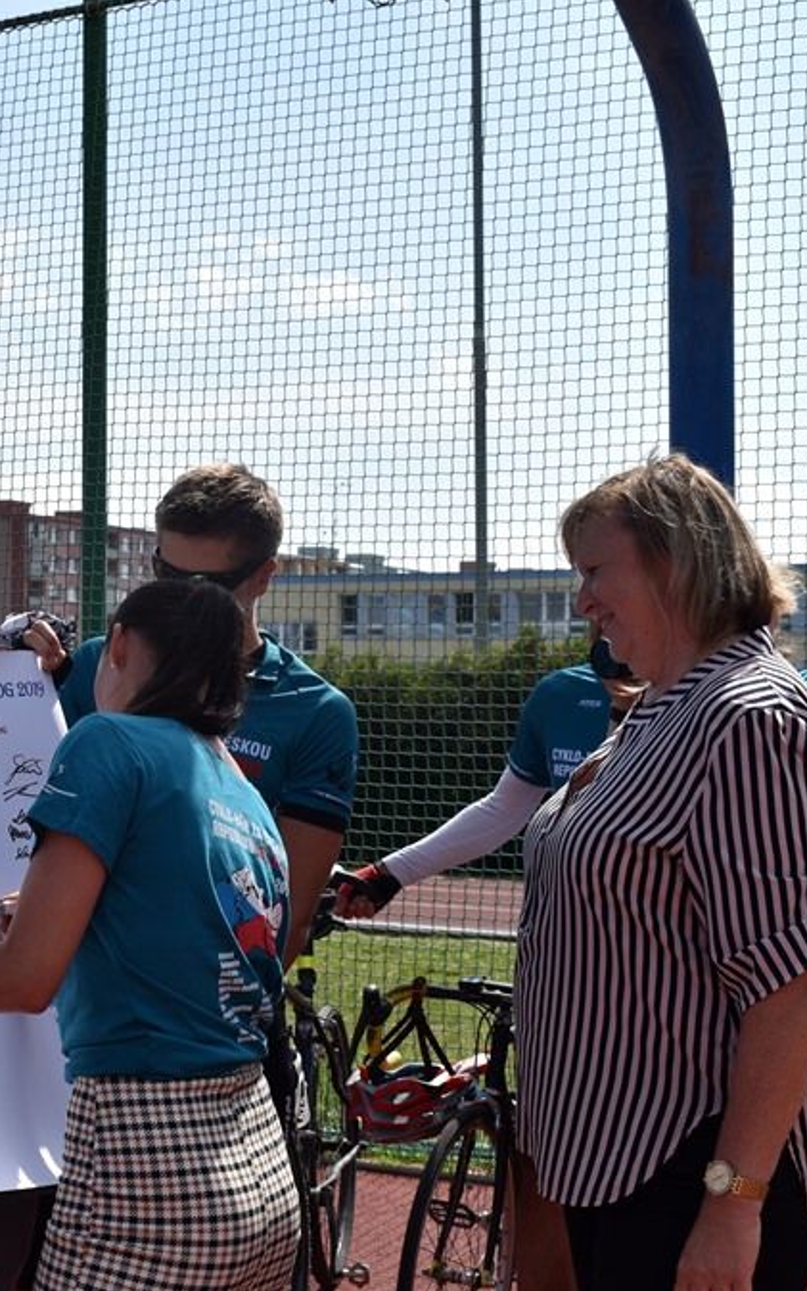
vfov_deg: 32.6
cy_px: 649
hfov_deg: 19.8
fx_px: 2208
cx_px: -73
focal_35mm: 63
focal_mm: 27
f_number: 9
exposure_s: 1/320
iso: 100
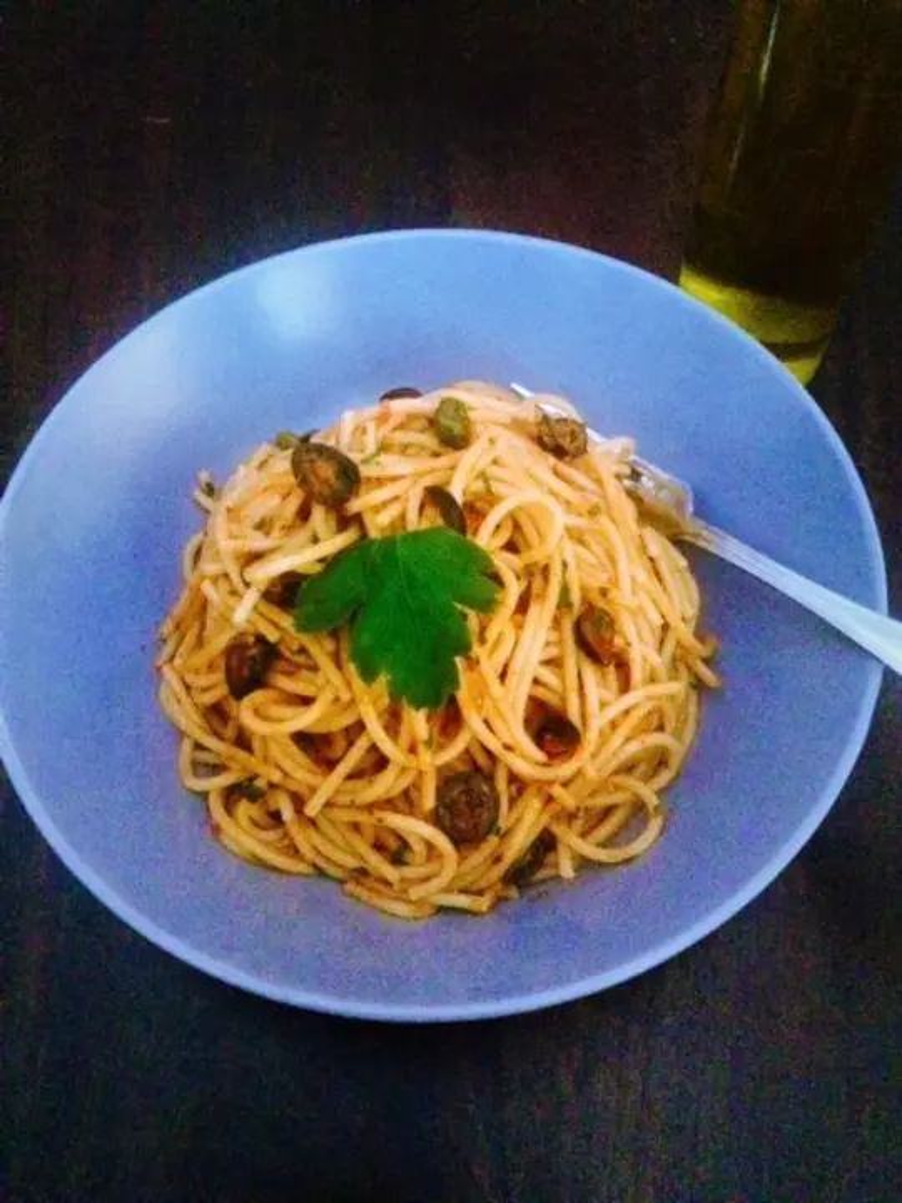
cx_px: 451
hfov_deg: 48.2
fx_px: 1008
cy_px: 602
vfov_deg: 61.7
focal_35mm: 29
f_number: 2.2
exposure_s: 1/17
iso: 1000
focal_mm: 4.15
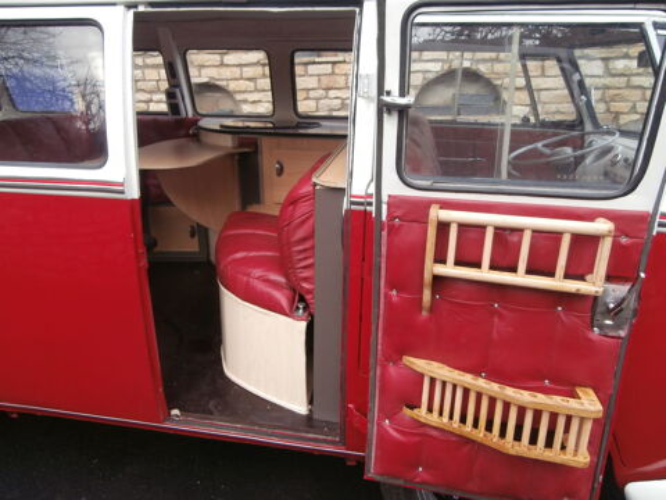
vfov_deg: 56.8
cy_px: 250
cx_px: 333
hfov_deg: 71.6
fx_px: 462
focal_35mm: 24
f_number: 3
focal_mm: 4.2
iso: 100
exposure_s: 1/125
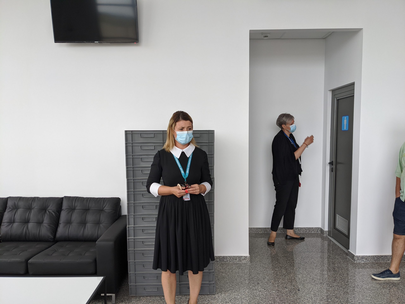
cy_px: 152
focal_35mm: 27
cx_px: 202
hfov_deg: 65.3
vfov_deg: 51.4
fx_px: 316
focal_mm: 4.38
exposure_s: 1/153
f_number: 1.73
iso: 86
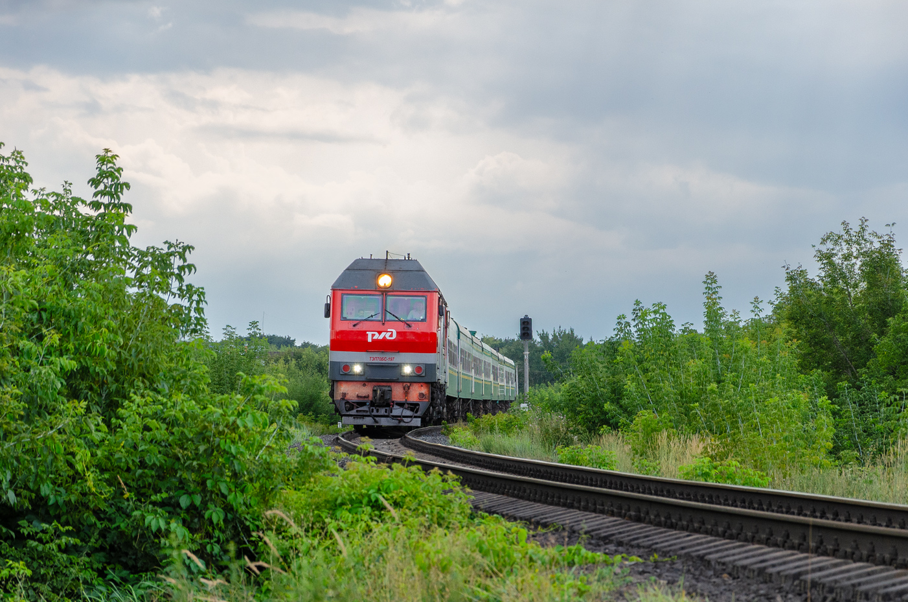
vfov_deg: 8.1
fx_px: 4243
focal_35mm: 169
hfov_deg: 12.2
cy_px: 302
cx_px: 449
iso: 400
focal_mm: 105
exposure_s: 1/500
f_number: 5.6
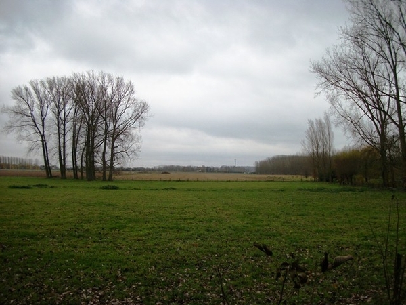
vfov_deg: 44.2
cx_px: 203
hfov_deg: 56.8
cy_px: 152
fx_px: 375
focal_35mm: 32
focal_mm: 5.7
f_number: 2.9
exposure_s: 1/250
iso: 80
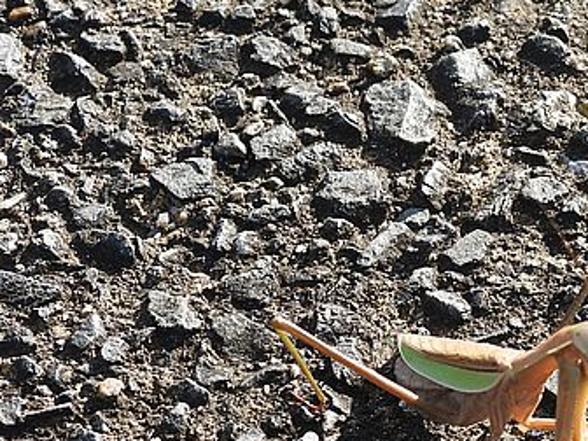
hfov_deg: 8.7
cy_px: 404
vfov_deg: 6.6
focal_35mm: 226
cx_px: 602
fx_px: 3839
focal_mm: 17
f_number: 4
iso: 100
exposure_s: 1/200
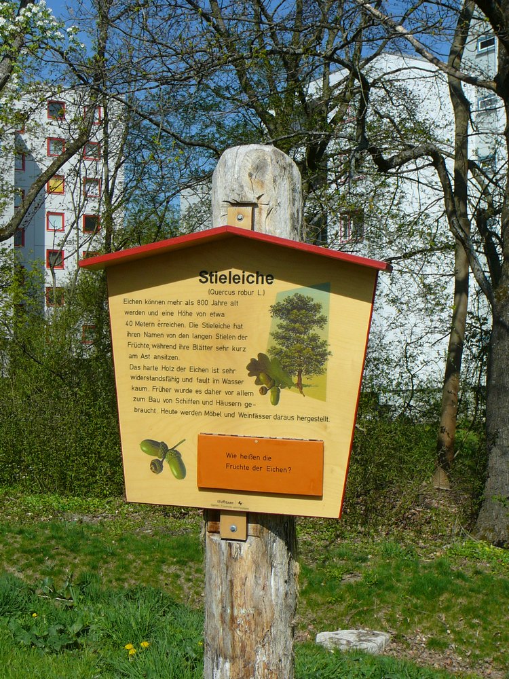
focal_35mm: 49
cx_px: 254
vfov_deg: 38.9
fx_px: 961
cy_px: 340
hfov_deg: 29.7
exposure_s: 1/500
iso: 80
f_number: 5.6
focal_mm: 7.3
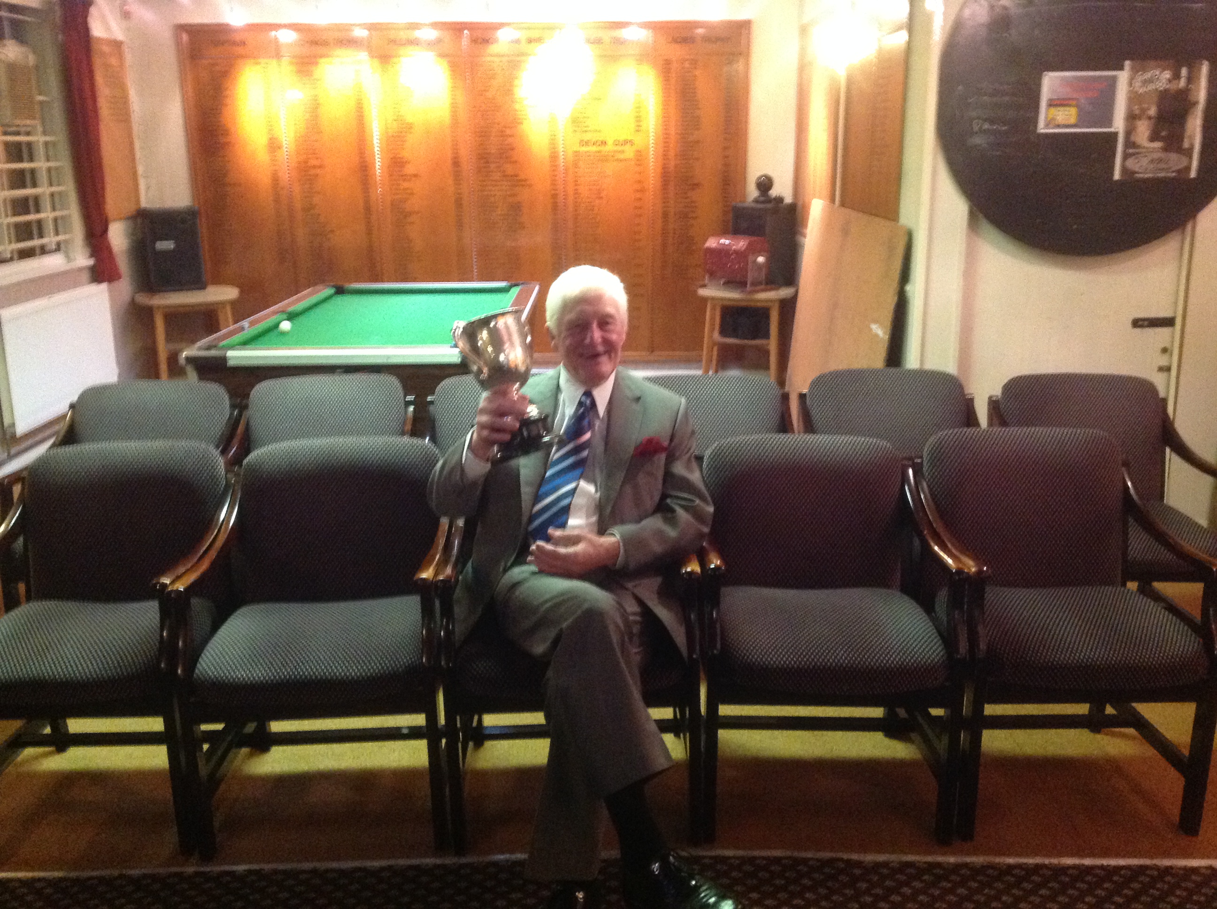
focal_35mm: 35
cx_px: 608
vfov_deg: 40.6
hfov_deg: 52.7
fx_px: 1229
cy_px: 454
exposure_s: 1/15
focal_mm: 4.28
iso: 500
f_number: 2.4
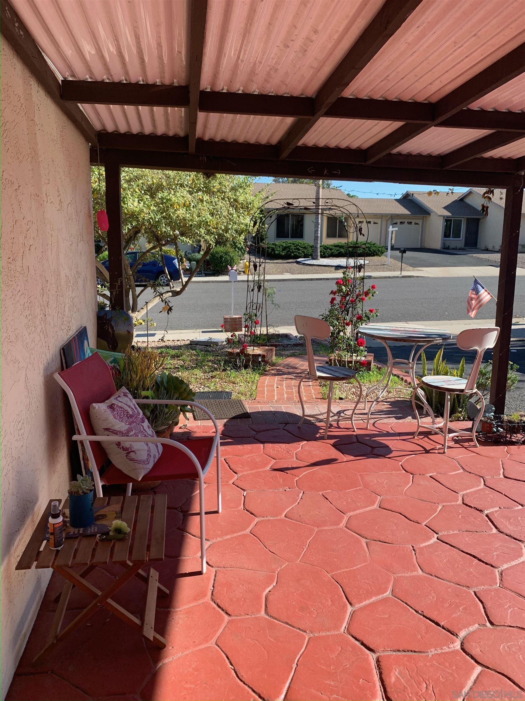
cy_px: 350
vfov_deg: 67.3
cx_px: 262
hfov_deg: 53.1
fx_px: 526
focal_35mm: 26
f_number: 1.8
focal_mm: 4.25
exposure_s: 1/972
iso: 25
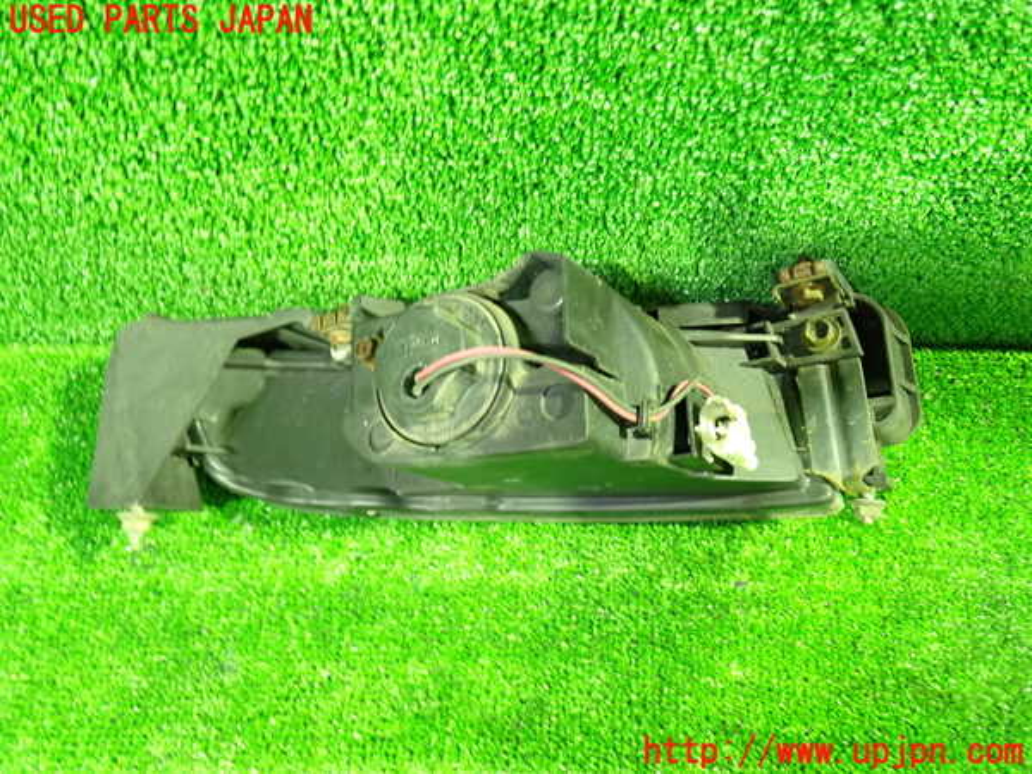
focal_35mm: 30
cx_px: 516
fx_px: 894
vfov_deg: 46.8
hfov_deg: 60.0
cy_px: 387
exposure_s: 1/8
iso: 800
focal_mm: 5.4
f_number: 2.3
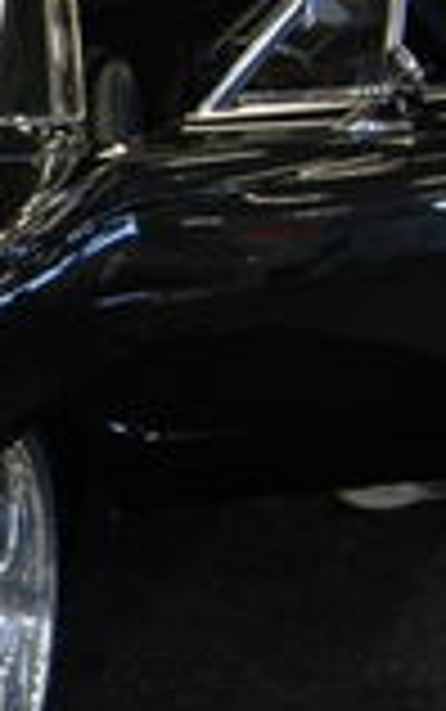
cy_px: 284
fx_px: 2892
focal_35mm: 149
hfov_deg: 8.5
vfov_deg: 14.0
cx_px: -329
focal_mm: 24
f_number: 5.6
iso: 200
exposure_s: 1/13
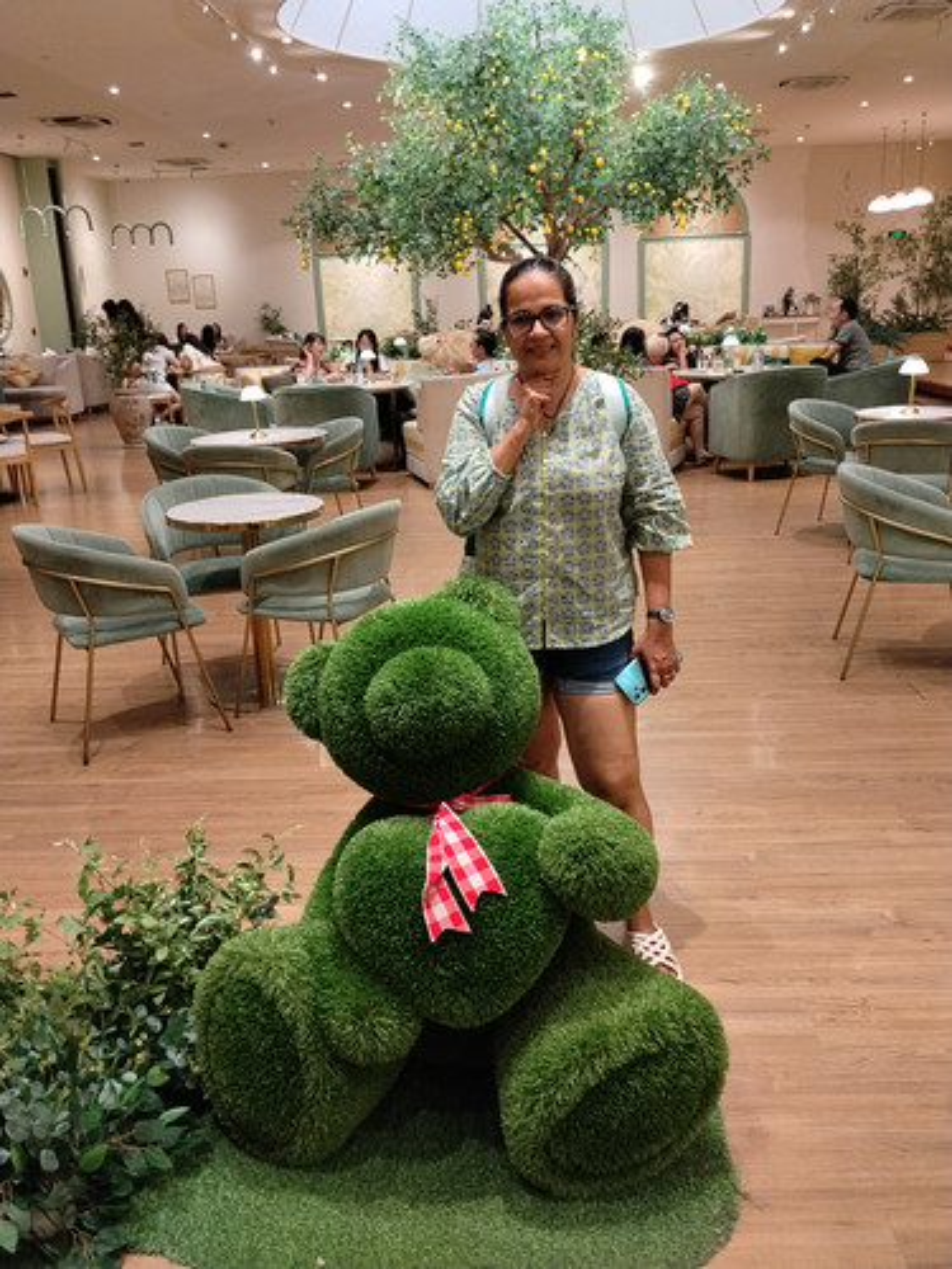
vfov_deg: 61.7
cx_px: 476
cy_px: 634
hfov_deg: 48.2
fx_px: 1063
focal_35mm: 29
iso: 160
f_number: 1.8
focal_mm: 4.22
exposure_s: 1/25
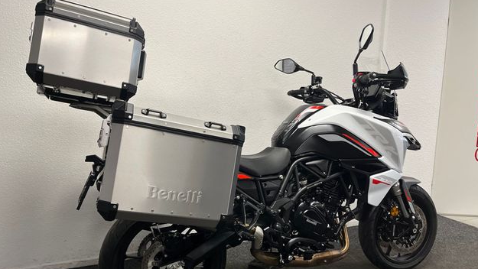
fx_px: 368
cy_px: 163
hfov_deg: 66.0
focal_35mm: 29
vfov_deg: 40.0
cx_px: 240
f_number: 1.6
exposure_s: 1/100
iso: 125
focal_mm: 5.1
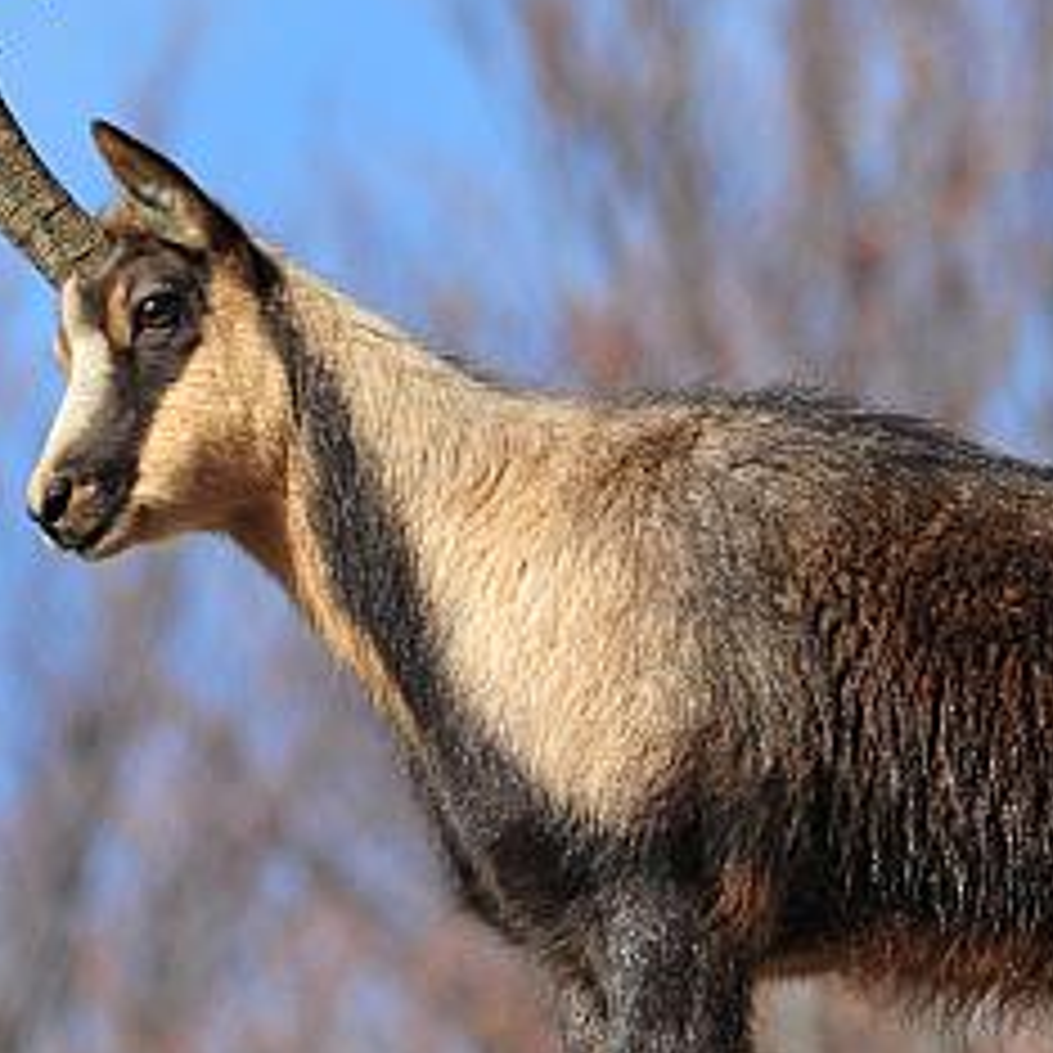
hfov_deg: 1.1
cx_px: 580
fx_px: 56132
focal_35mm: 1631
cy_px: 871
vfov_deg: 1.1
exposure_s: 1/400
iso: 320
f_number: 10
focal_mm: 500
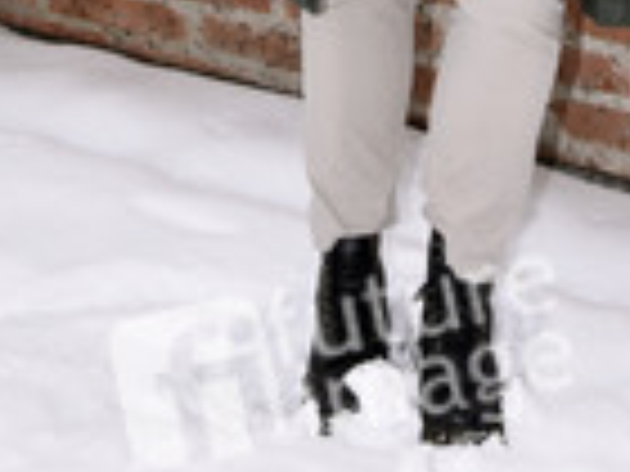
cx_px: 472
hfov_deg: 18.8
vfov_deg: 13.2
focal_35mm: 104
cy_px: -310
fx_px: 1893
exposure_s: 1/160
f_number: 11
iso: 1000
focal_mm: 38
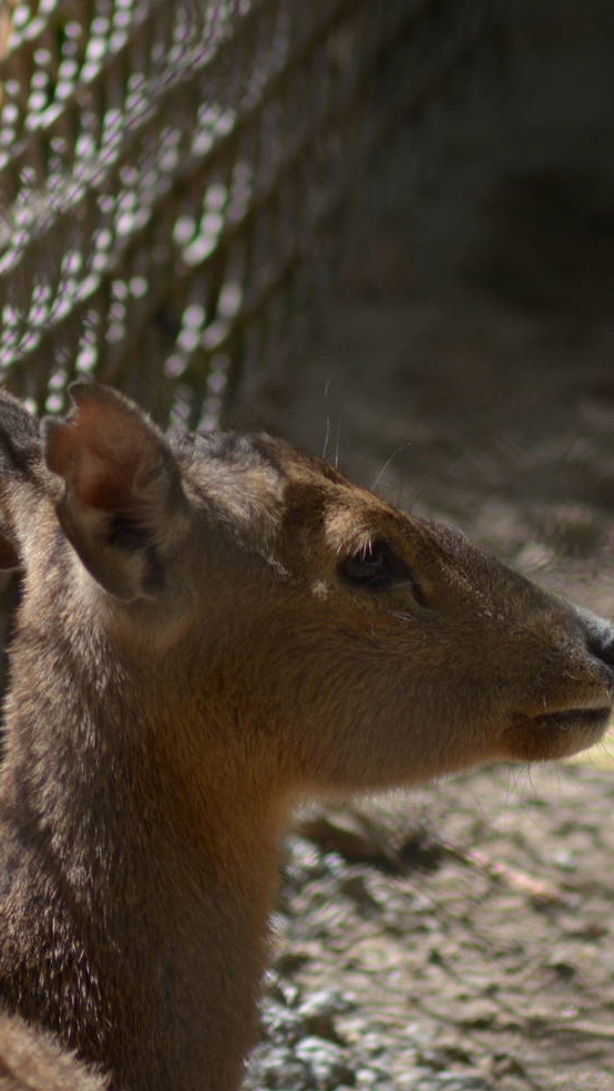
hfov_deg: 1.6
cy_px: 574
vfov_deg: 2.8
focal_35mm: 764
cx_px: 244
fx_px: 22115
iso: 720
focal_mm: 300
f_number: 5.6
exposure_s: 1/1000
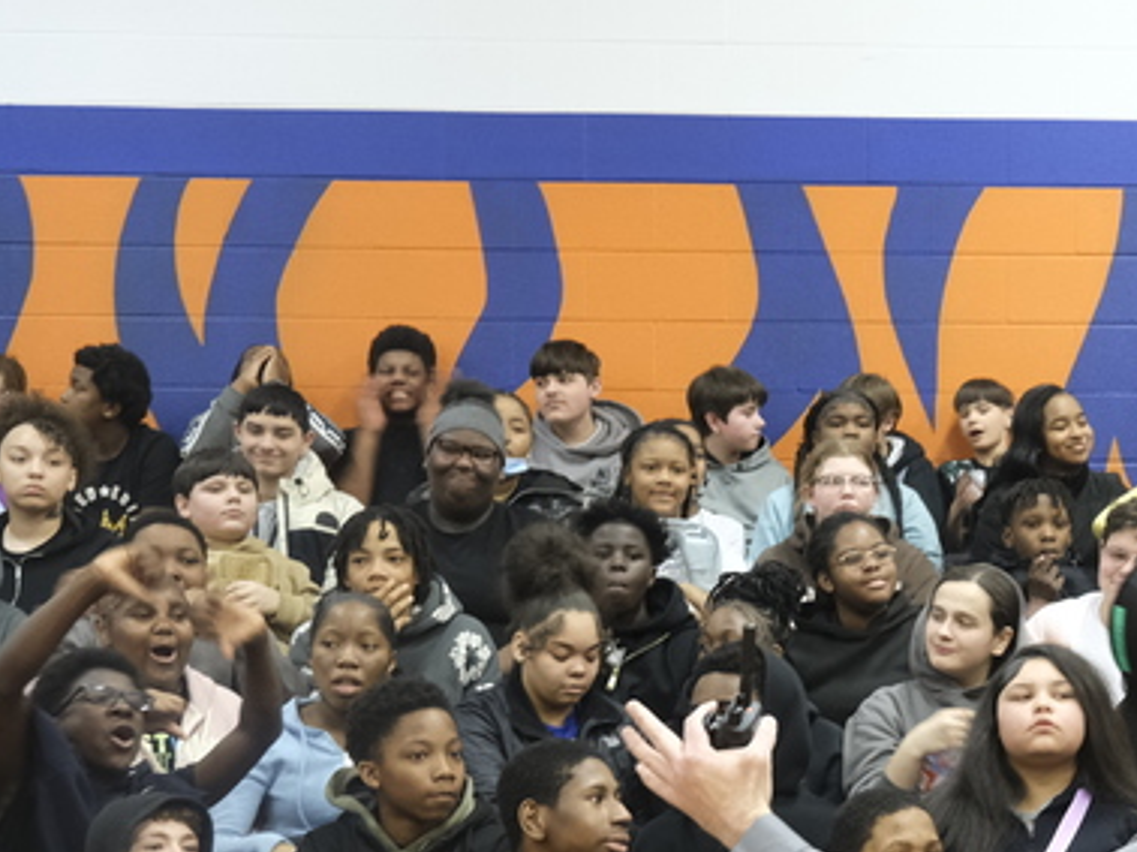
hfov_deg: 21.7
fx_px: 2823
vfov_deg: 16.9
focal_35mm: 86
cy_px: 796
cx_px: 1227
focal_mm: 22.3
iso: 1600
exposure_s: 1/30
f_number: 4
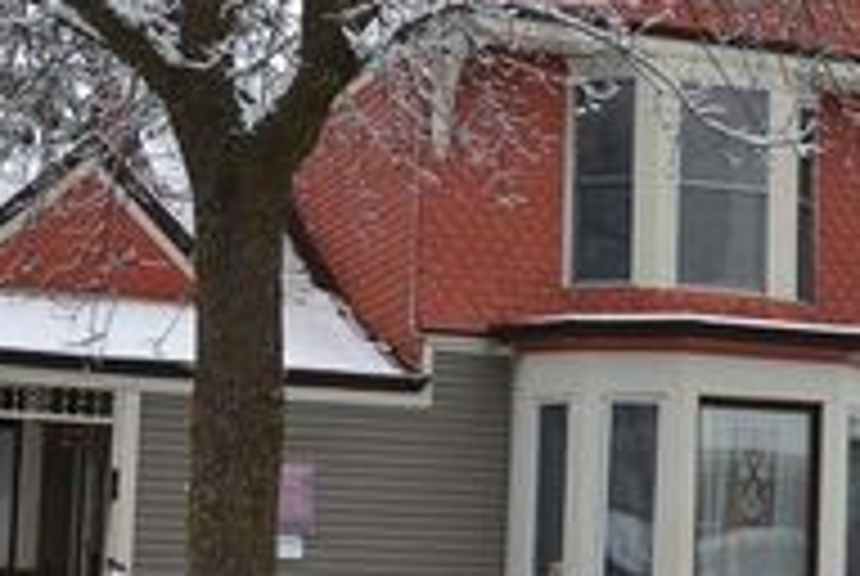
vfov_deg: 14.6
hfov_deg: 21.6
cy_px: 371
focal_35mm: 94
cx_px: 518
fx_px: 2249
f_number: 5.6
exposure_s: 1/125
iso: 100
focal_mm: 24
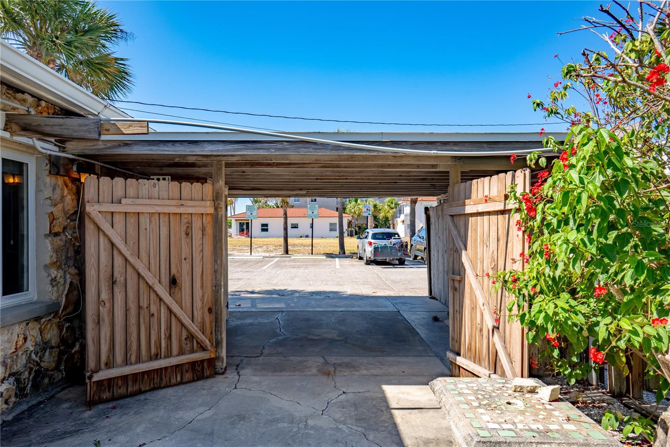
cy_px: 224
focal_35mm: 24
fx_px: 447
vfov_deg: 53.1
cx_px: 335
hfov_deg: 73.8
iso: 100
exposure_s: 1/1600
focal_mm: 16
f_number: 13
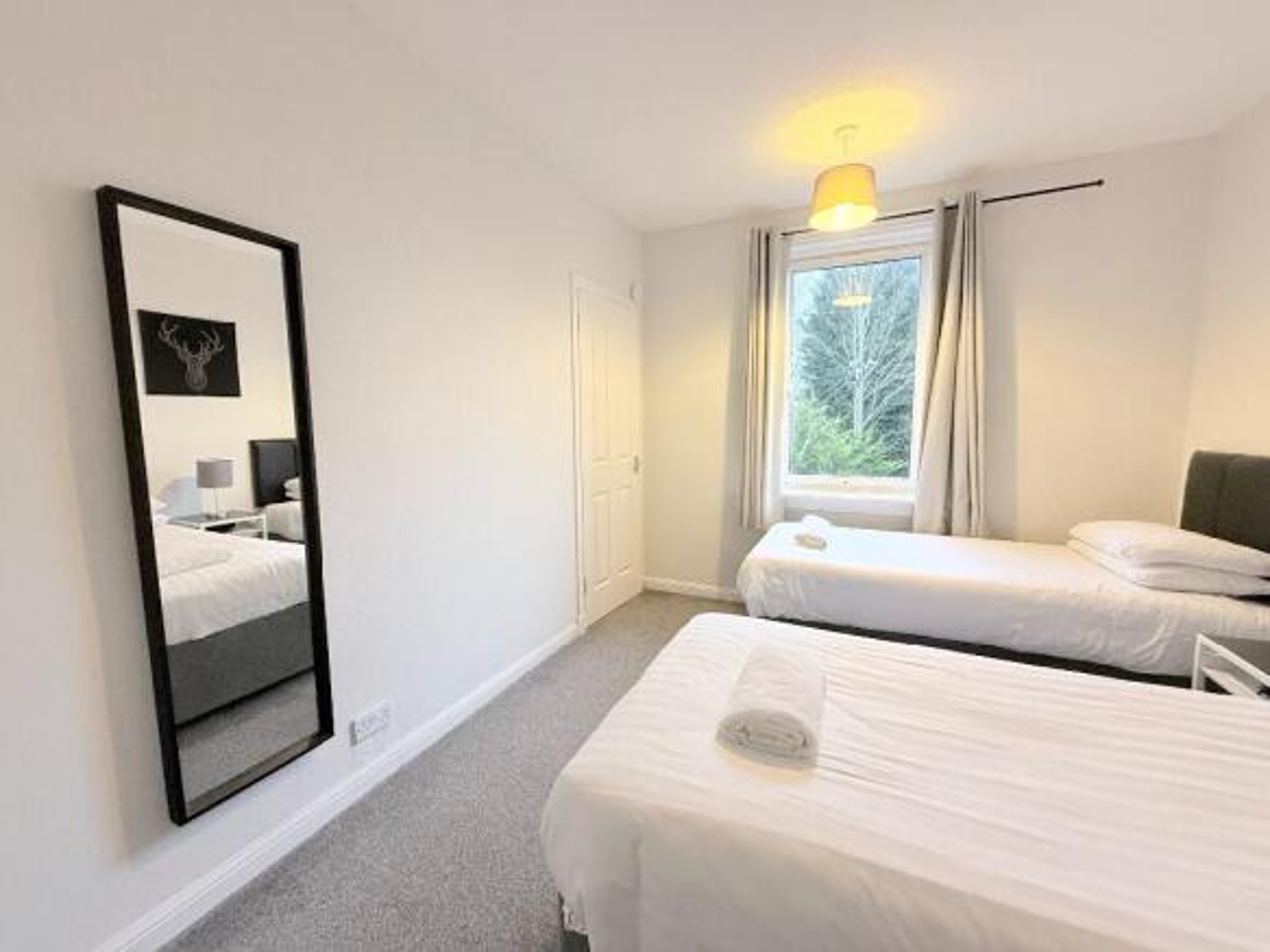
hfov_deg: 102.1
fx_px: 514
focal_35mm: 14
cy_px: 476
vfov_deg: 85.7
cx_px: 635
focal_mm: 2.22
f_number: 2.2
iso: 250
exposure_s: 1/100
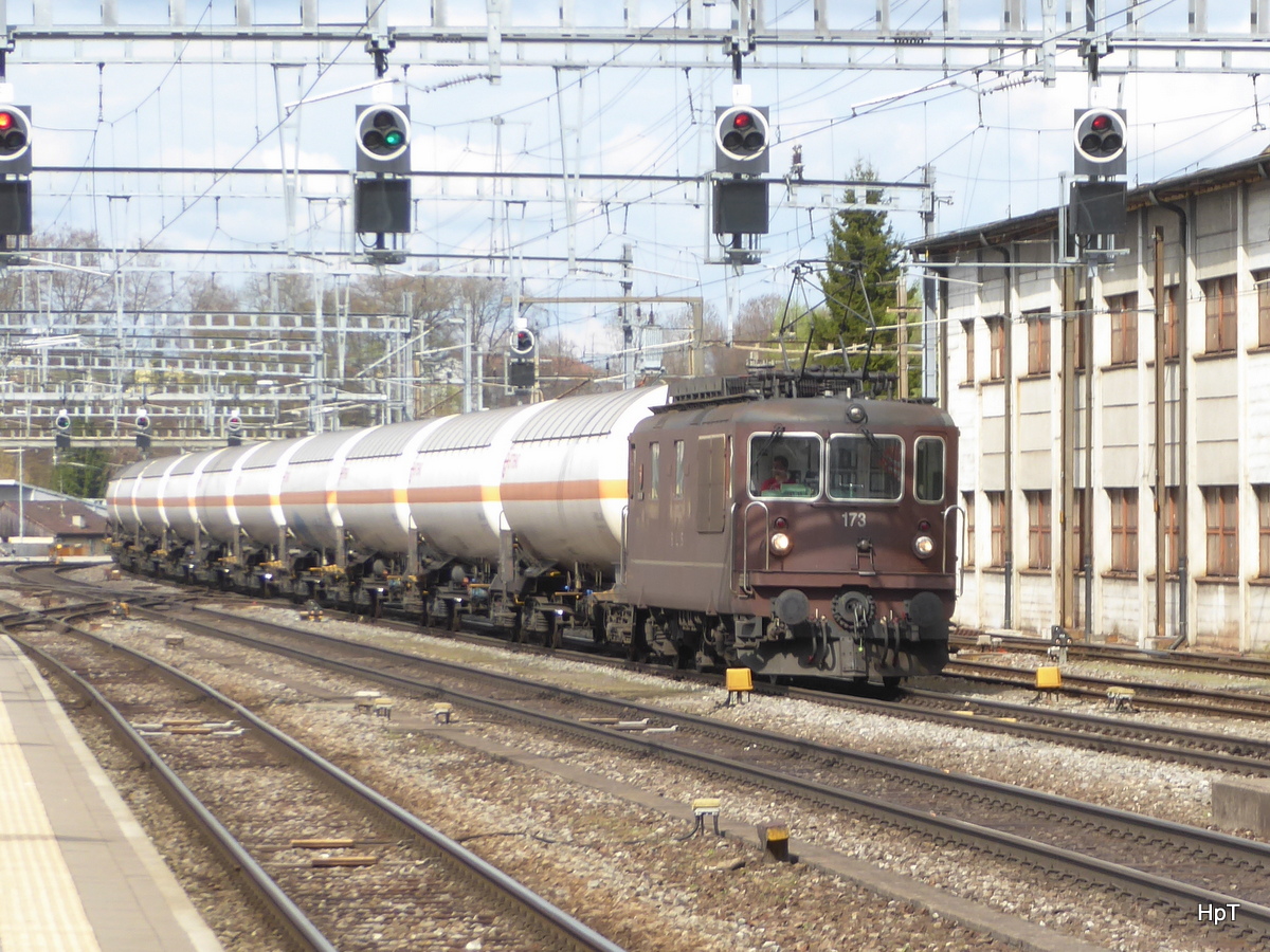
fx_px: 4659
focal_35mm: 127
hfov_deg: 15.5
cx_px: 635
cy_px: 476
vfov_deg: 11.7
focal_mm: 20.6
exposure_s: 1/160
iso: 80
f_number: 5.1
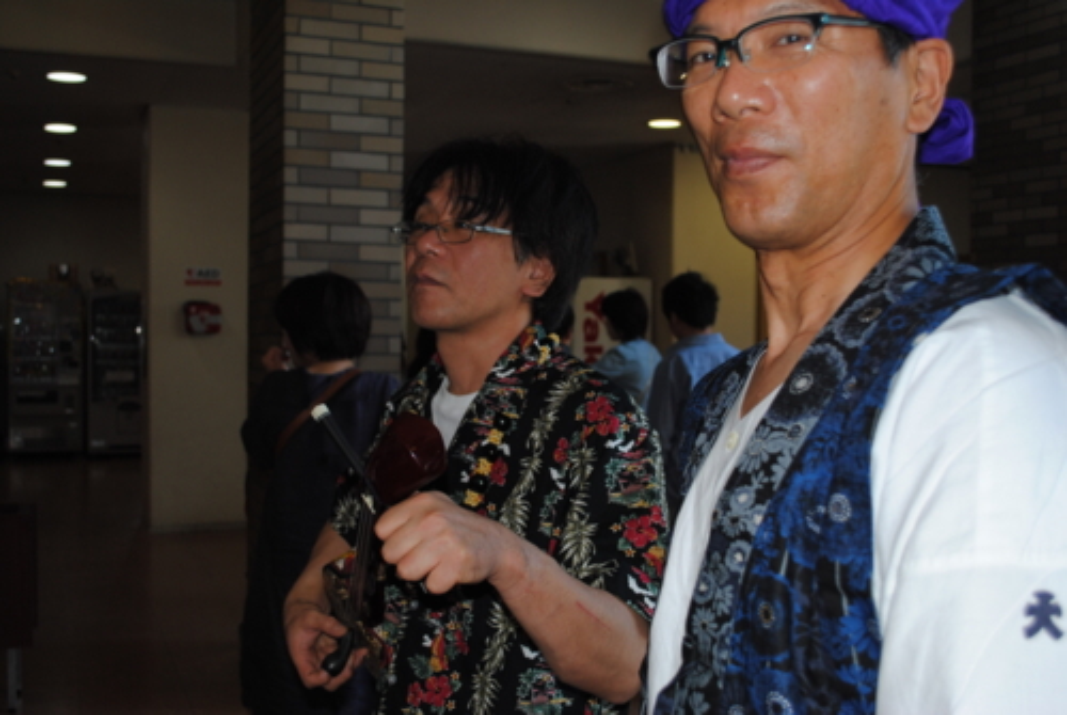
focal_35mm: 39
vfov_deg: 34.3
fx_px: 1158
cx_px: 534
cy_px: 358
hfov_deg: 49.5
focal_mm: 26
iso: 200
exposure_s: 1/60
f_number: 4.2
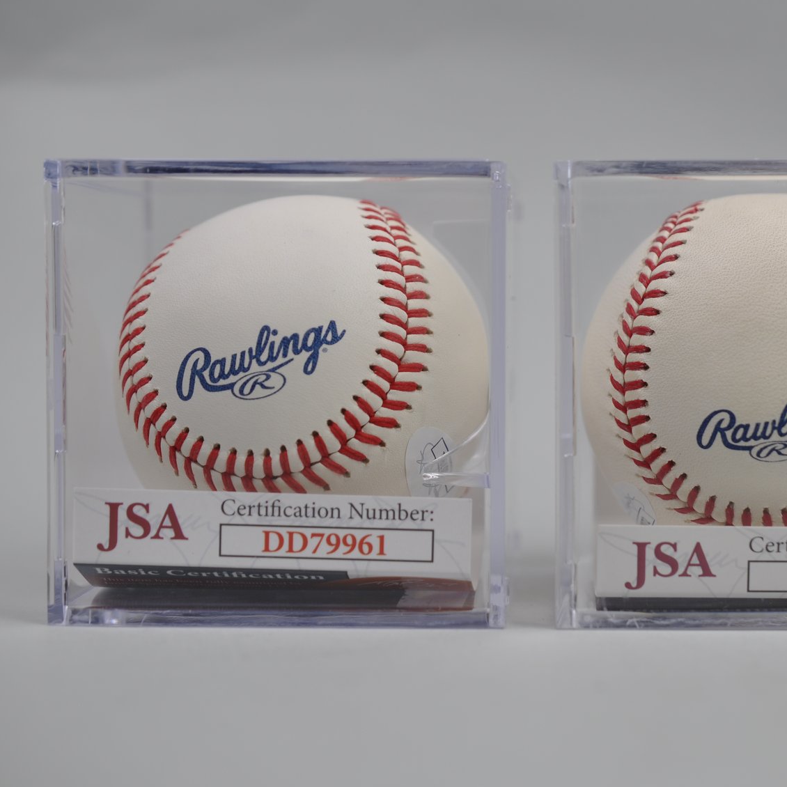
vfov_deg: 22.5
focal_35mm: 77
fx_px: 1981
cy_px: 394
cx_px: 528
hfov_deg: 22.4
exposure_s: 1/100
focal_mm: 40
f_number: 4.5
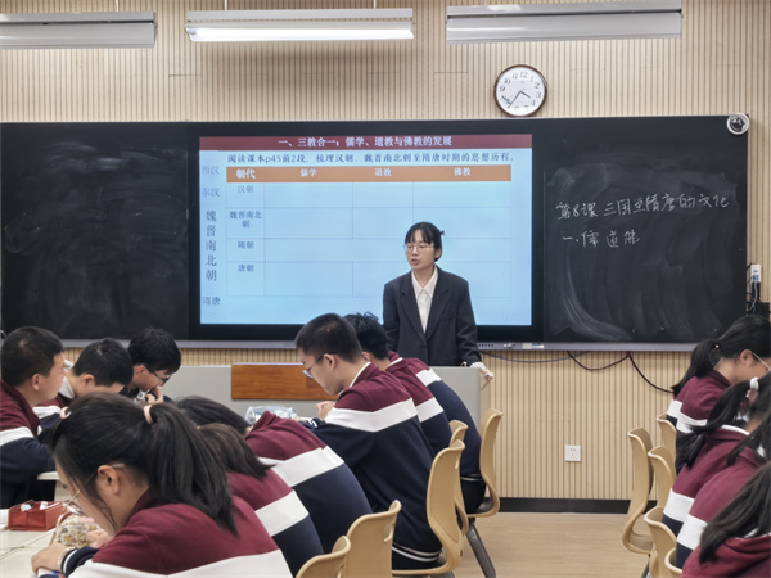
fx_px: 1849
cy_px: 289
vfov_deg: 17.8
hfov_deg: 23.6
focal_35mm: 83
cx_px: 386
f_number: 4
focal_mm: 5.75
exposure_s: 1/50
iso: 160
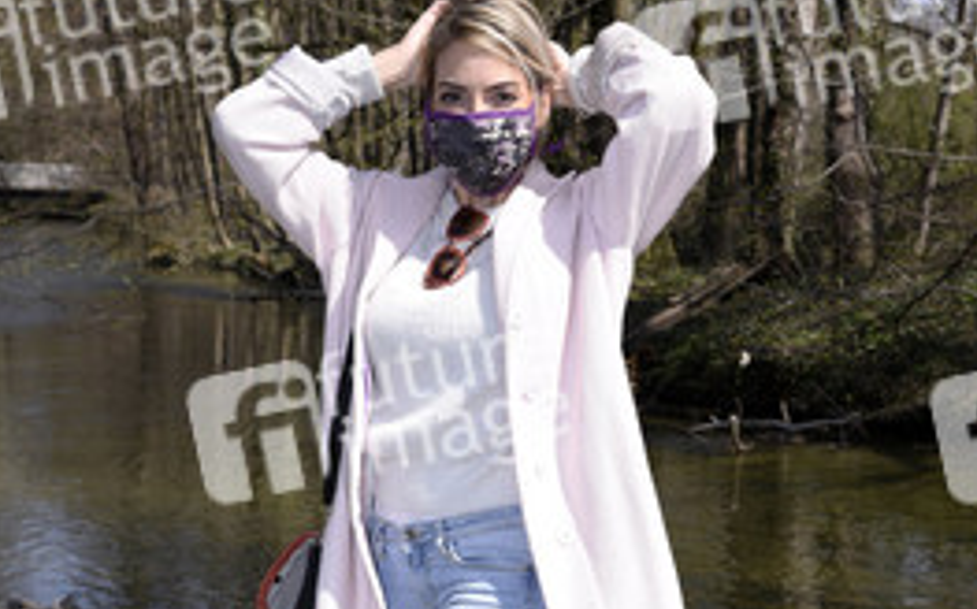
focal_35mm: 96
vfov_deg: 13.4
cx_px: 487
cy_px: 602
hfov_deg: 21.7
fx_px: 2554
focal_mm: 62
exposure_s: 1/160
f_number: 9
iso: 160
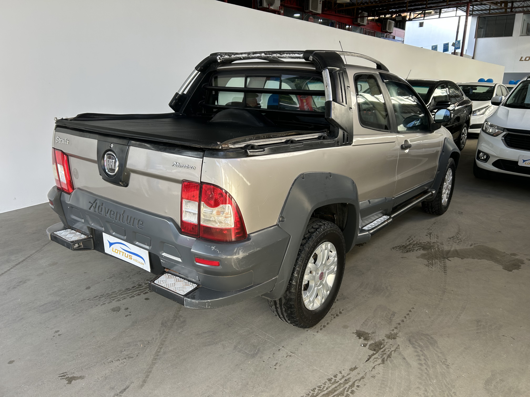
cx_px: 265
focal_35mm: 26
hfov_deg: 67.3
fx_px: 398
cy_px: 198
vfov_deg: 53.1
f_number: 1.5
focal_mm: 5.7
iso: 32
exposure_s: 1/121
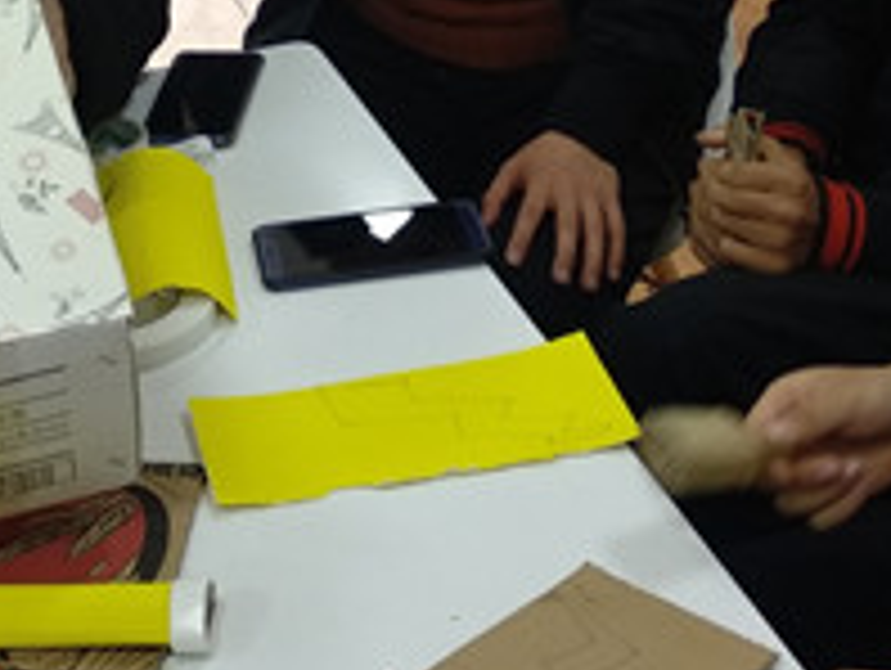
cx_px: 302
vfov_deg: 17.5
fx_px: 2165
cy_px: 175
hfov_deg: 23.2
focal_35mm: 84
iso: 400
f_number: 2.2
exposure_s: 1/33
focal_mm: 3.81
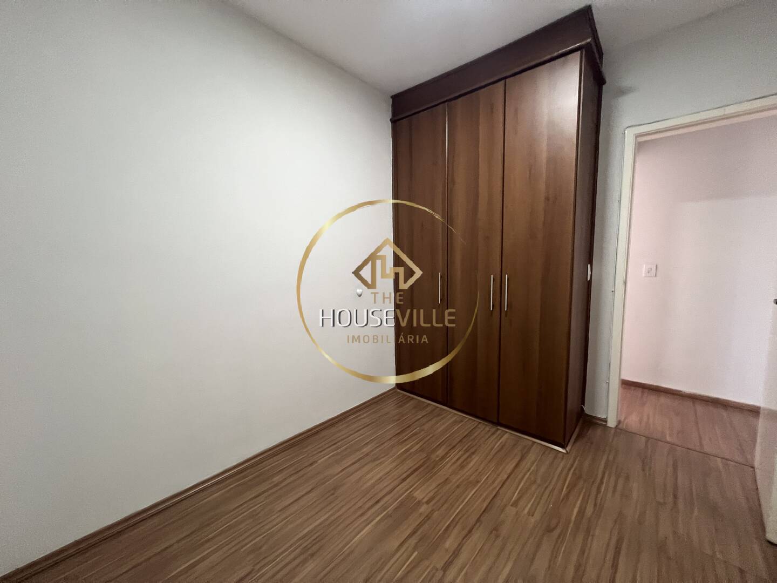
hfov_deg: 106.2
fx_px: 292
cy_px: 292
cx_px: 388
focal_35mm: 13
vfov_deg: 89.9
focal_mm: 1.57
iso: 640
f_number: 1.8
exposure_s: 1/60
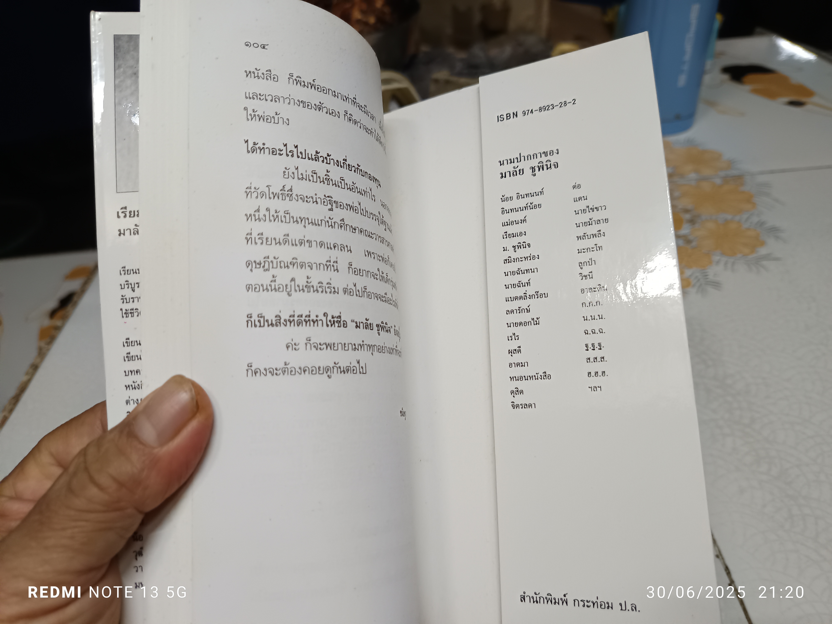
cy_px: 312
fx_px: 577
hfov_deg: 71.6
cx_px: 416
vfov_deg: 56.8
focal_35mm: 24
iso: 864
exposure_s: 1/33.3
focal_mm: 5.31
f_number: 1.7
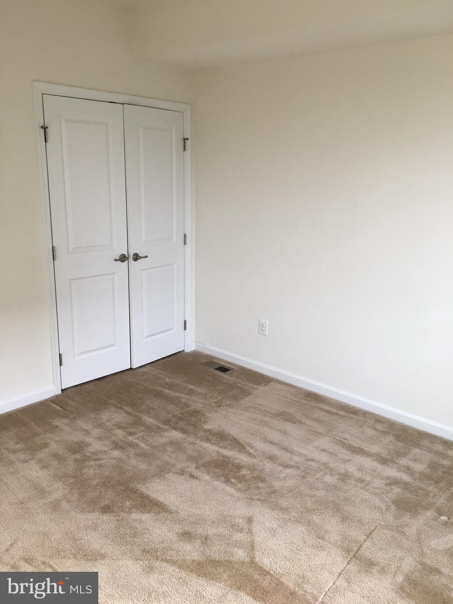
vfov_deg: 61.7
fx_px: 506
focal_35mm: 29
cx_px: 226
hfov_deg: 48.2
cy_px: 302
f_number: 2.2
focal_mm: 4.15
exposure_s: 1/40
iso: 25
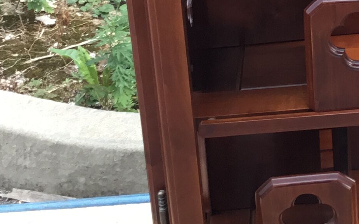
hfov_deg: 17.1
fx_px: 1135
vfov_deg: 10.8
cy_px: -131
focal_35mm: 116
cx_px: 448
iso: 32
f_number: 2.4
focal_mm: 3.3
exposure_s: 1/100
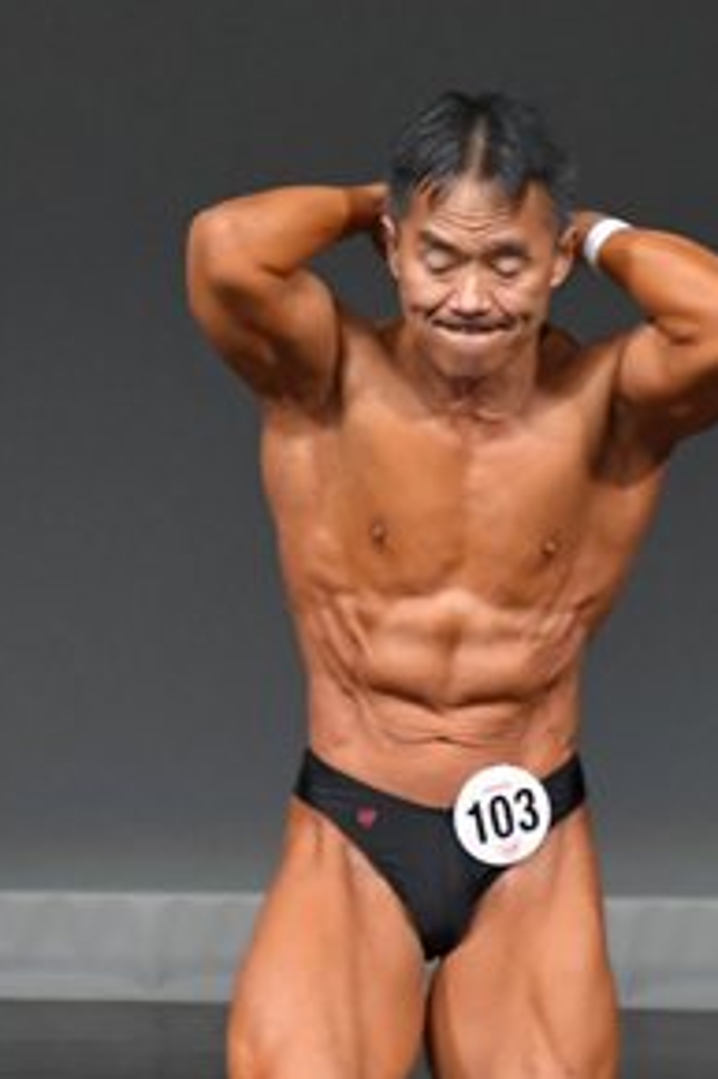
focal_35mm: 1002
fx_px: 30010
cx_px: -389
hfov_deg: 1.4
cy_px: 859
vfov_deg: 2.1
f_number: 5.6
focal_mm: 250
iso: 4000
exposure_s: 1/400
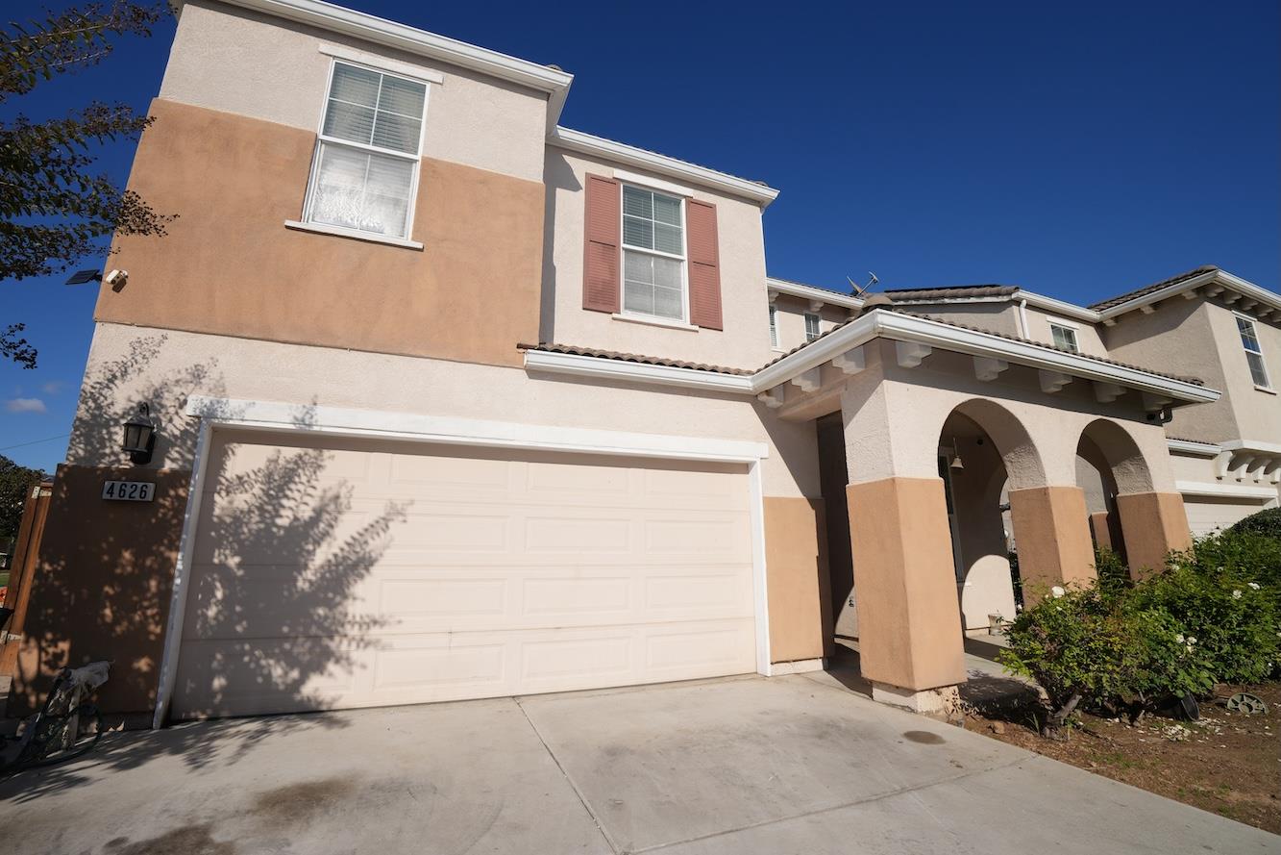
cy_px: 428
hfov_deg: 100.4
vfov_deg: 77.3
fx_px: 534
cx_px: 640
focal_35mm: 15
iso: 100
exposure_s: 1/320
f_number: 11
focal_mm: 10
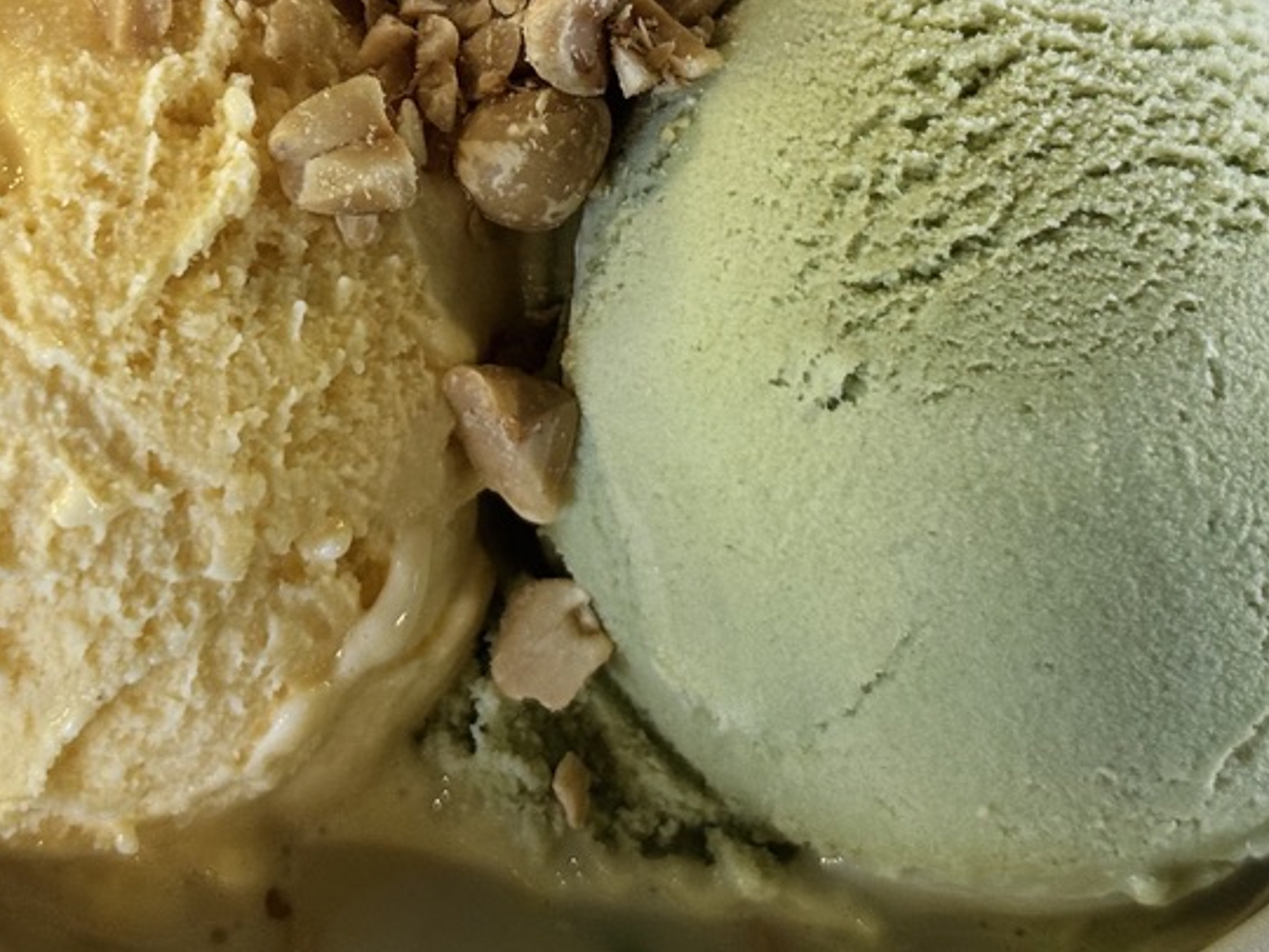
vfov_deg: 16.1
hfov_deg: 21.5
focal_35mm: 91
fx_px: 3336
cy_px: 150
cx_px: 573
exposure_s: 1/50
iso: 200
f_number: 1.78
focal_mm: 6.76
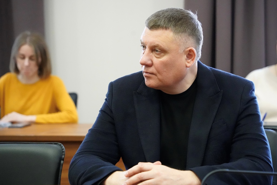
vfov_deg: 11.5
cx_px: 138
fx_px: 916
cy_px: 92
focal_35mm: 119
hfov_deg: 17.2
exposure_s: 1/320
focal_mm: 119
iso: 20000
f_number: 5
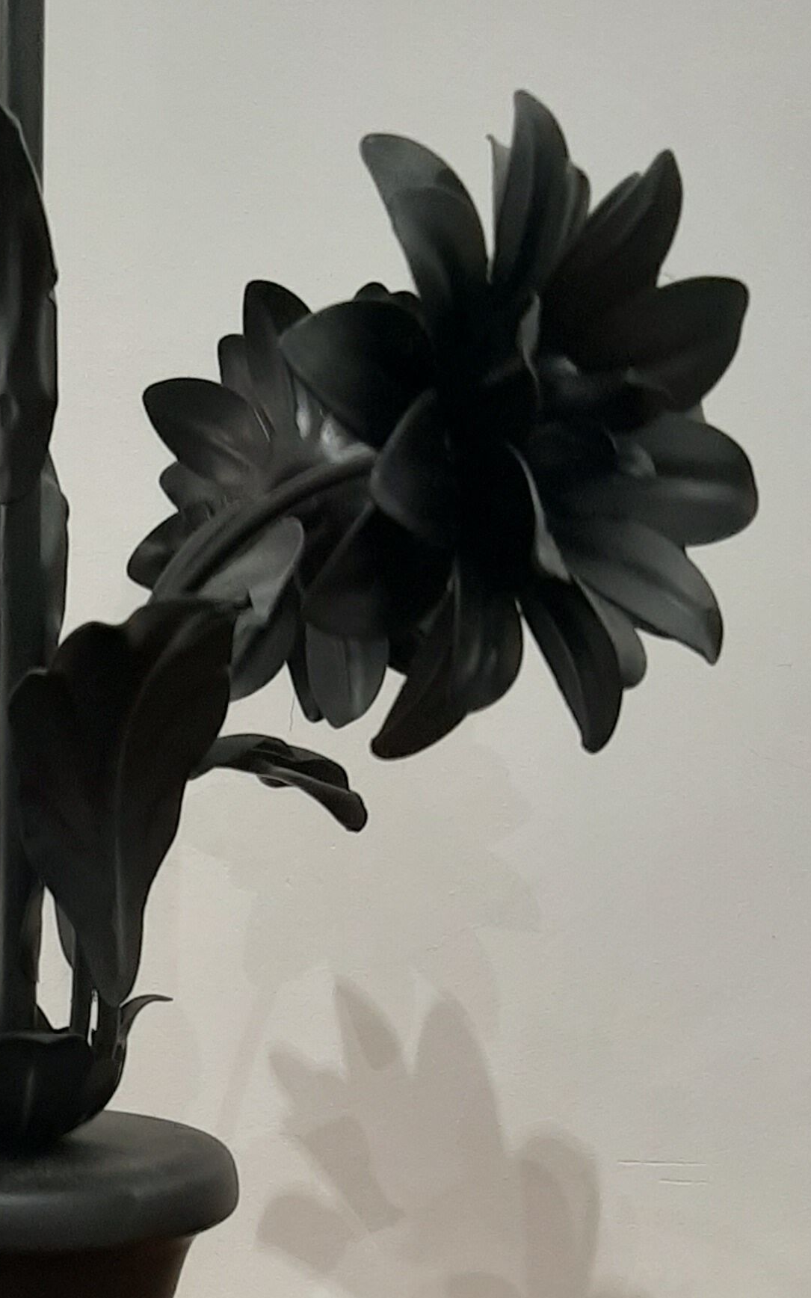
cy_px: 1052
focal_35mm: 64
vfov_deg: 31.1
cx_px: 90
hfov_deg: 19.9
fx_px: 2263
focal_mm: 3.93
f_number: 1.7
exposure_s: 1/50
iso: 100
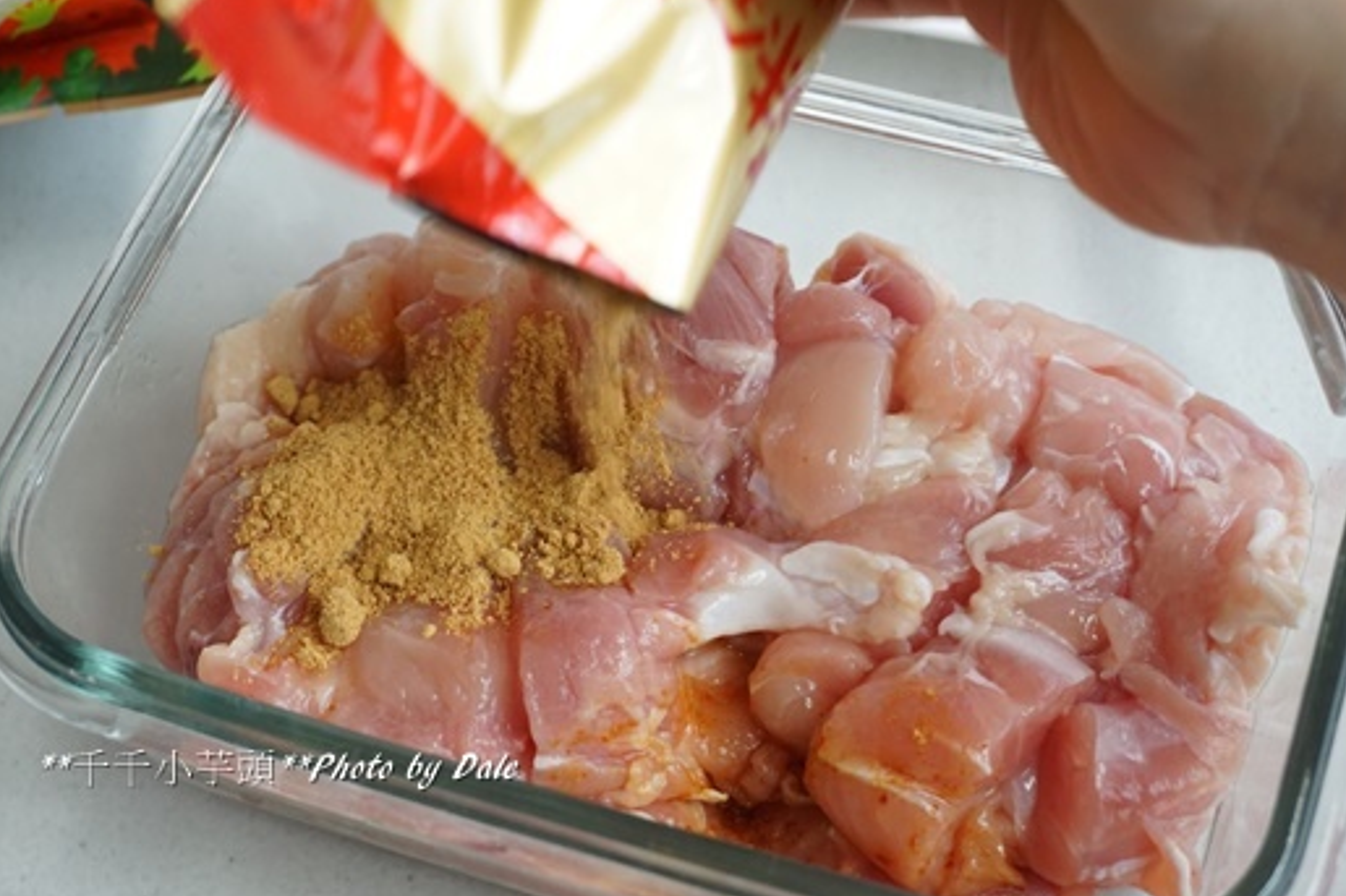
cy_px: 505
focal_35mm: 60
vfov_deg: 22.7
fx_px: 2228
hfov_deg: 33.6
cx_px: 700
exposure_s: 1/60
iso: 800
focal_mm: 33
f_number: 5
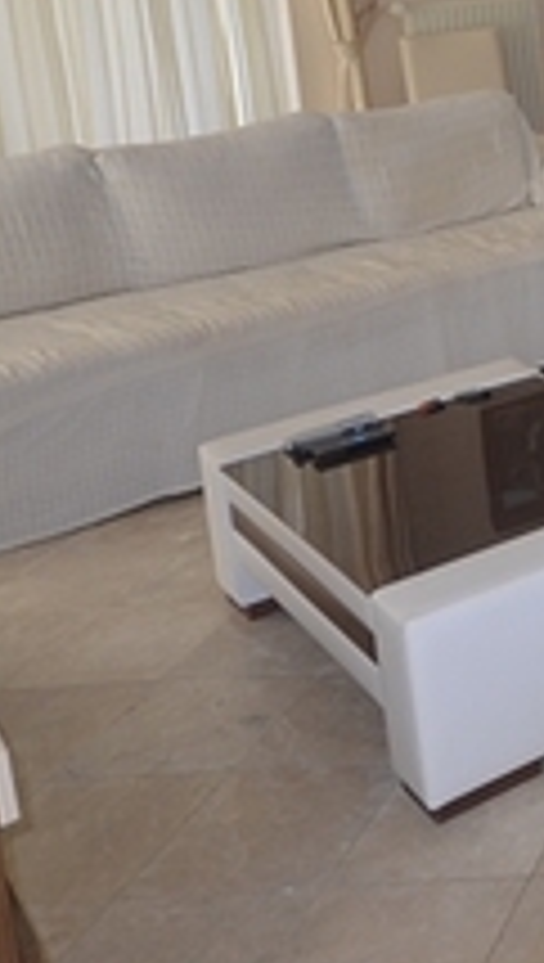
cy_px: 76
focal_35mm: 53
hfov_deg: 17.1
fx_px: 1354
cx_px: 1068
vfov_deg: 36.4
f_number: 4
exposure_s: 1/200
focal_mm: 10
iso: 320
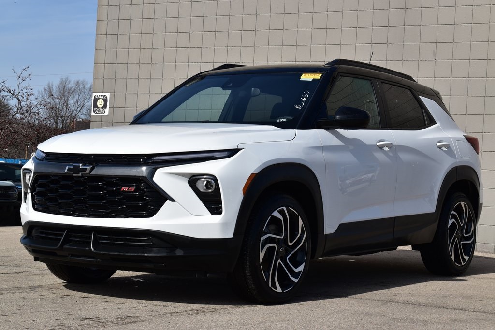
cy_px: 165
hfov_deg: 28.1
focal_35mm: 72
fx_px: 990
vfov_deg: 18.9
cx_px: 248
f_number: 11
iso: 250
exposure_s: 1/500
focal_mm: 48
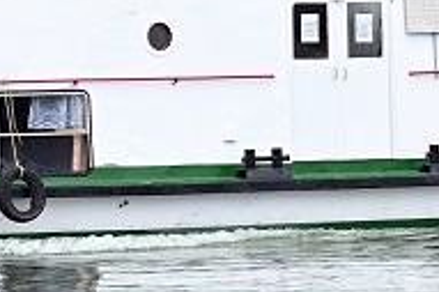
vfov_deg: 2.0
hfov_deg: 3.0
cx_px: 356
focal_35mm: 698
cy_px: -99
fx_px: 8504
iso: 250
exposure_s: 1/1000
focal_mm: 140
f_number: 4.8
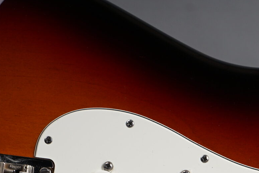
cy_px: 208
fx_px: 920
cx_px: 182
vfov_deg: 10.5
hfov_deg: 16.0
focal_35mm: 128
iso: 160
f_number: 8
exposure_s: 1/160
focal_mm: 39
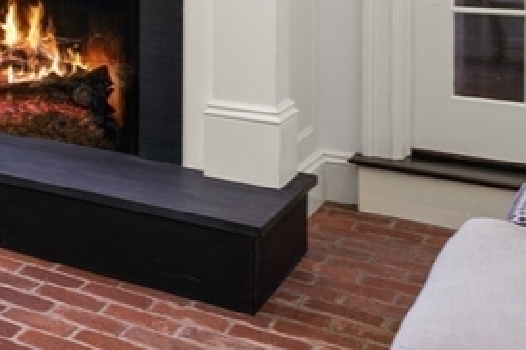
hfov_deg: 25.2
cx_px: -268
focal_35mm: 60
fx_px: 877
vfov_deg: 21.0
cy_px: -76
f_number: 8
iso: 125
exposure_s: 1/2
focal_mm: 16
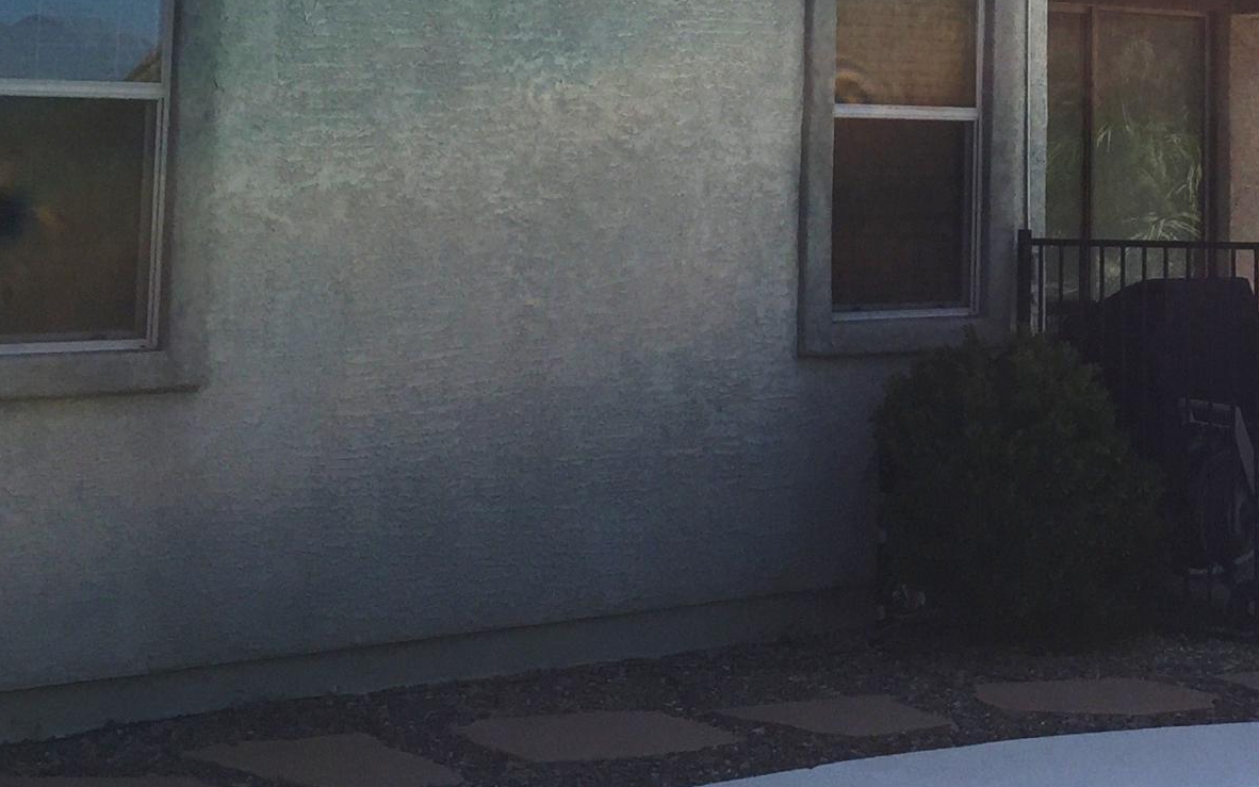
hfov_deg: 25.7
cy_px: -120
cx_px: 1100
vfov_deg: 16.2
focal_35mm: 78
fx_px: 2677
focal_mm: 4.15
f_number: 2.2
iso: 32
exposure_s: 1/1799
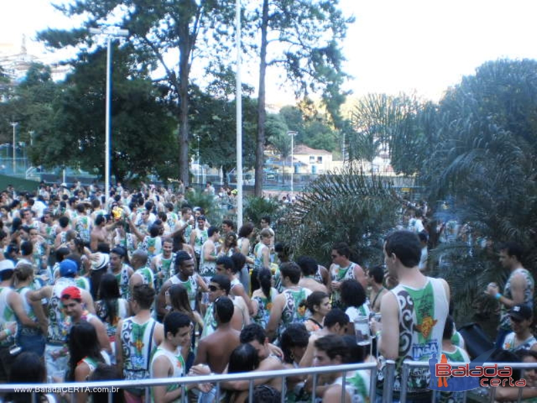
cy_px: 202
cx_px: 268
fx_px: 558
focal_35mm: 36
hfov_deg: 51.4
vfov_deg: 39.7
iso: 125
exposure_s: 1/30
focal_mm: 6.3
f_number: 3.1
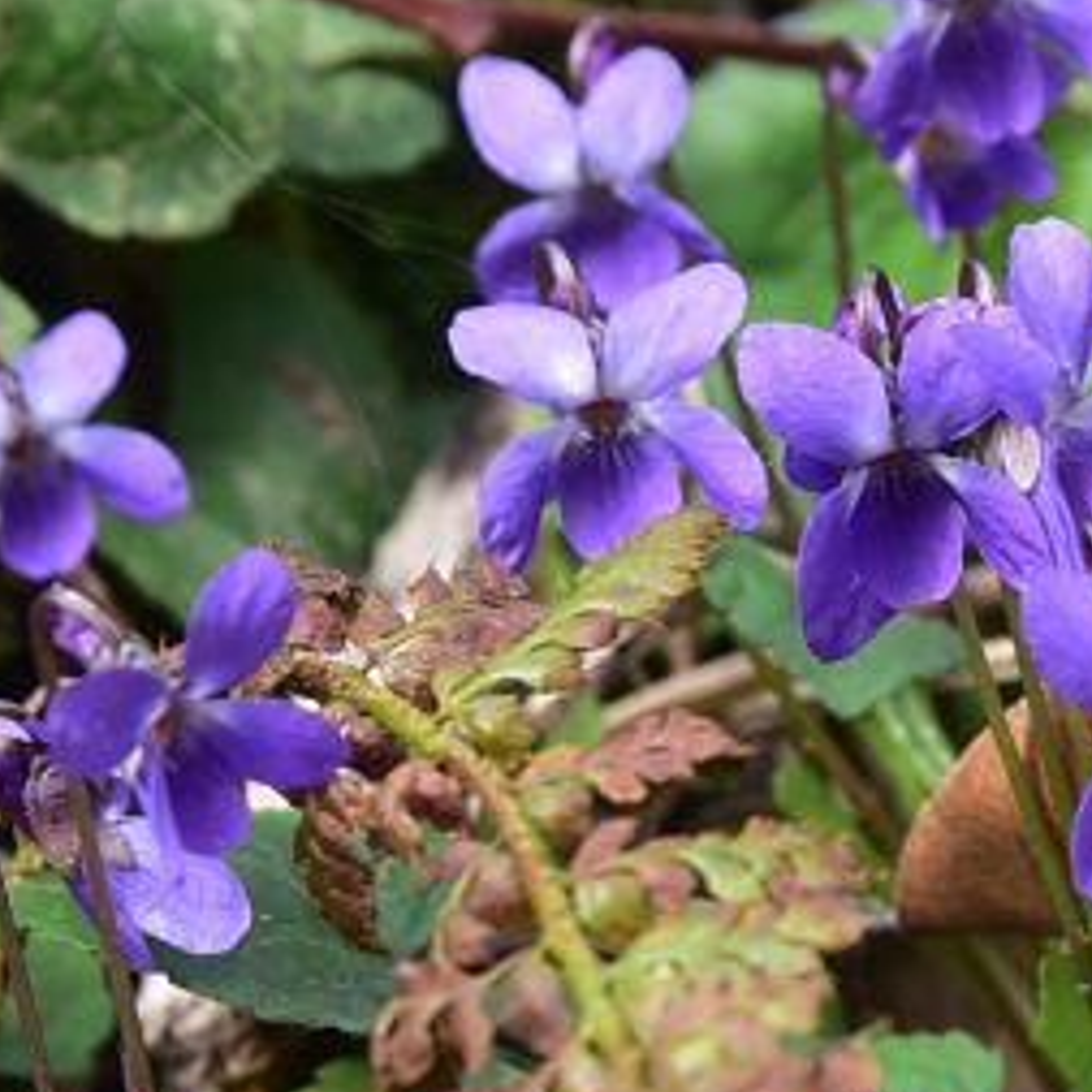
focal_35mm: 218
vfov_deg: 8.0
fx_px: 7780
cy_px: 818
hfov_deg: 7.9
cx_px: 1541
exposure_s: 1/125
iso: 320
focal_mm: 50
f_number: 6.3
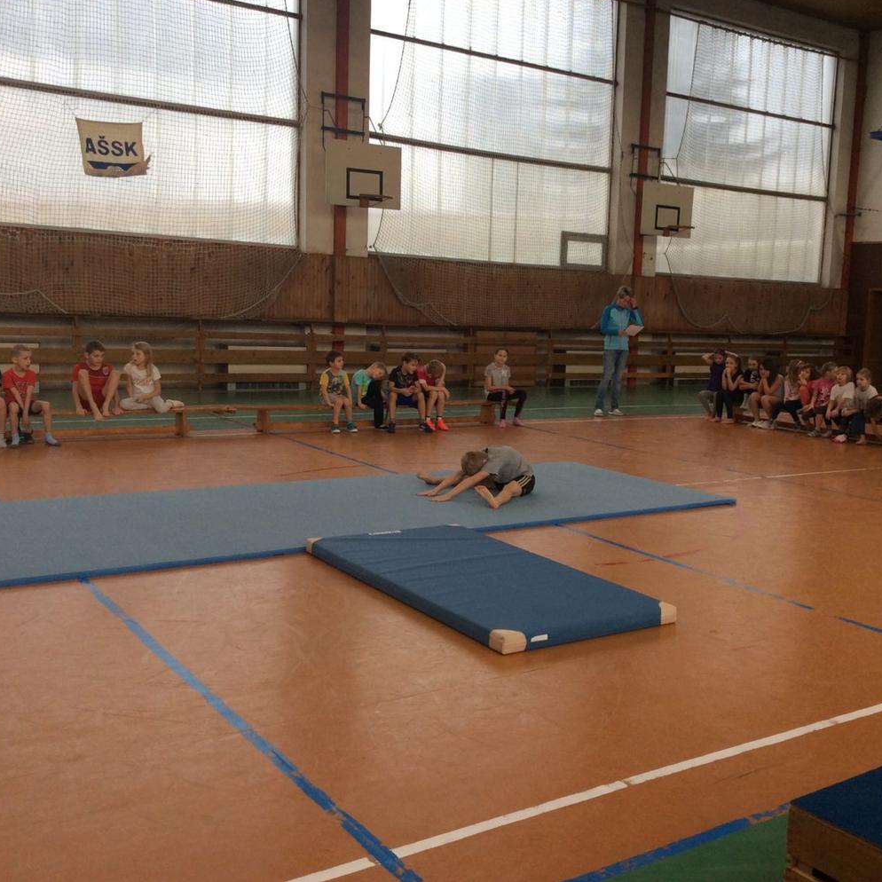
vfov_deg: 43.9
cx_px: 542
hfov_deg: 43.6
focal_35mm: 38
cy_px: 440
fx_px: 1095
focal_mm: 3.3
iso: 40
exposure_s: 1/100
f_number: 2.4
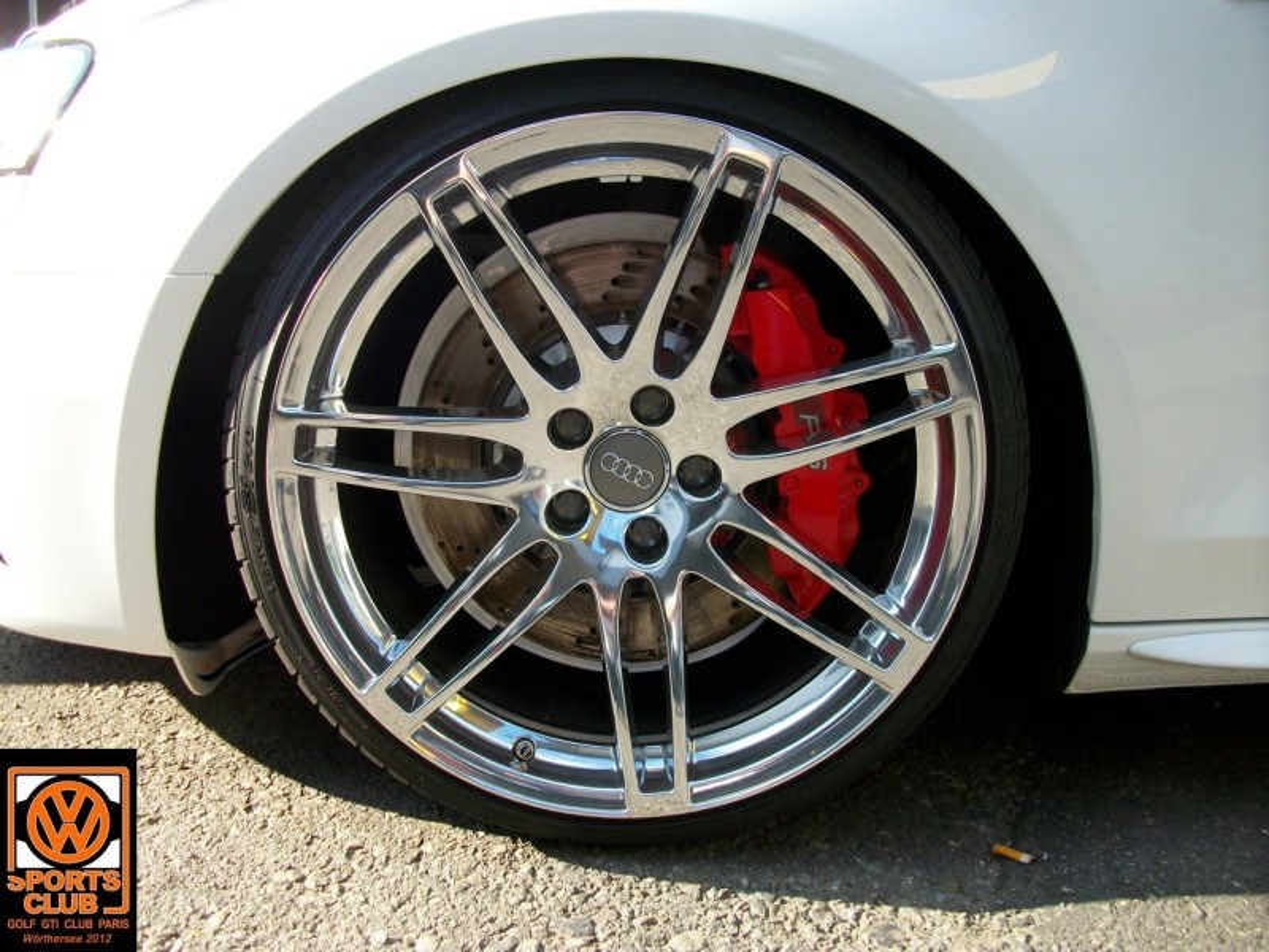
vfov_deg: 41.8
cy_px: 476
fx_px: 1246
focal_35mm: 34
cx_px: 634
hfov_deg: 54.0
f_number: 2.9
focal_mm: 5.7
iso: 80
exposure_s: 1/243
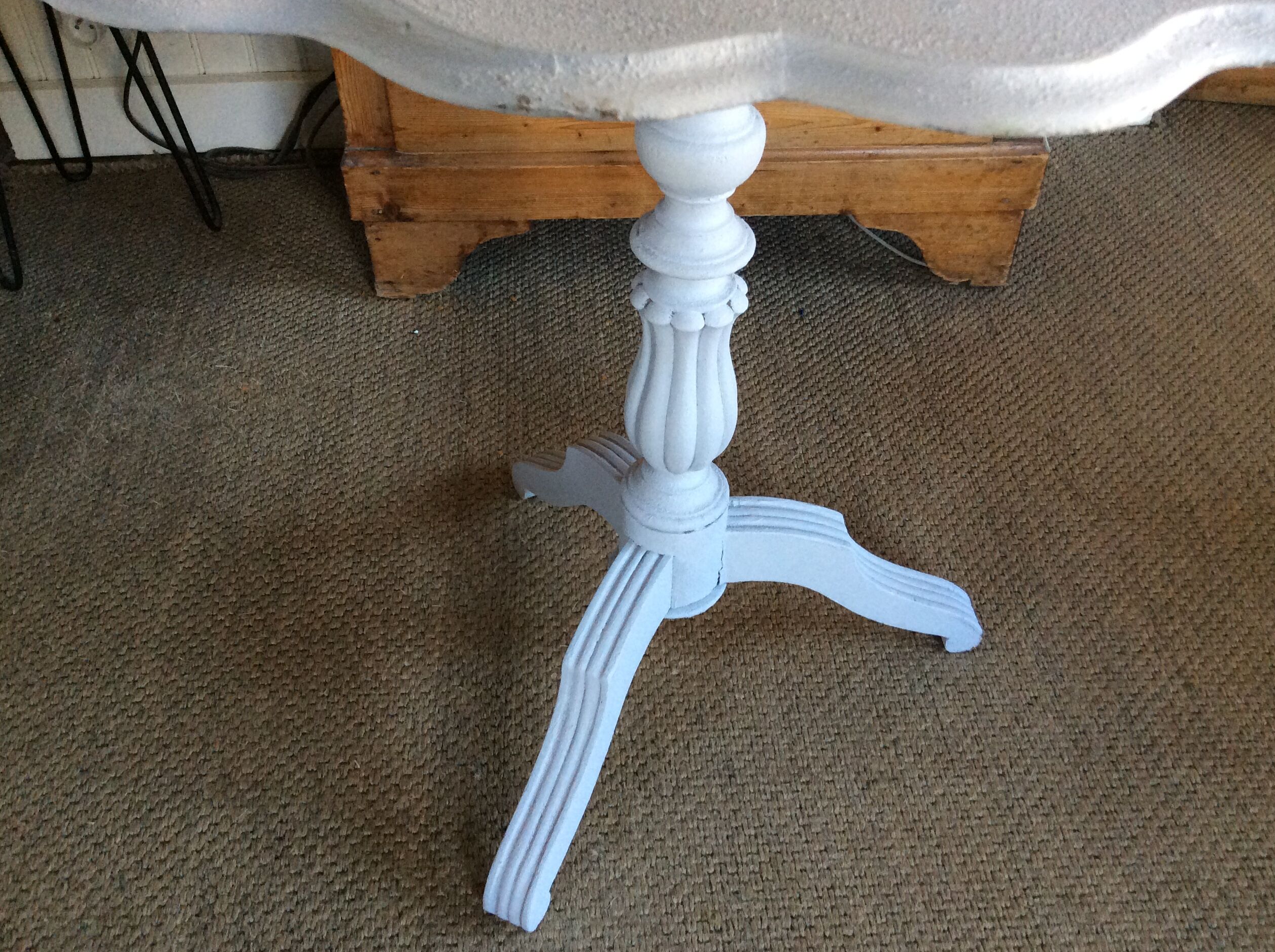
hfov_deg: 55.4
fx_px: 1214
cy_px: 481
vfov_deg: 42.8
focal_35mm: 33
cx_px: 649
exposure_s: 1/25
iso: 160
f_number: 2.4
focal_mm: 3.3
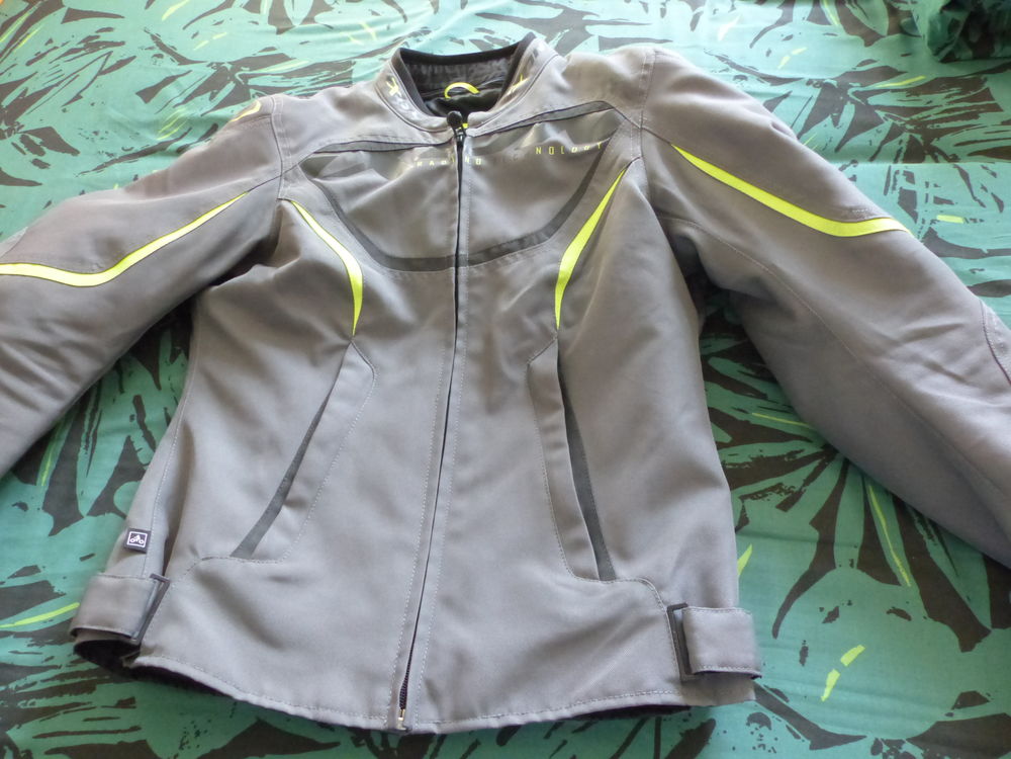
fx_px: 730
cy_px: 380
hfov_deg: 69.4
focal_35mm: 25
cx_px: 506
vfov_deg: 54.9
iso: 800
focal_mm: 4.5
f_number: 2.8
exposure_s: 1/60
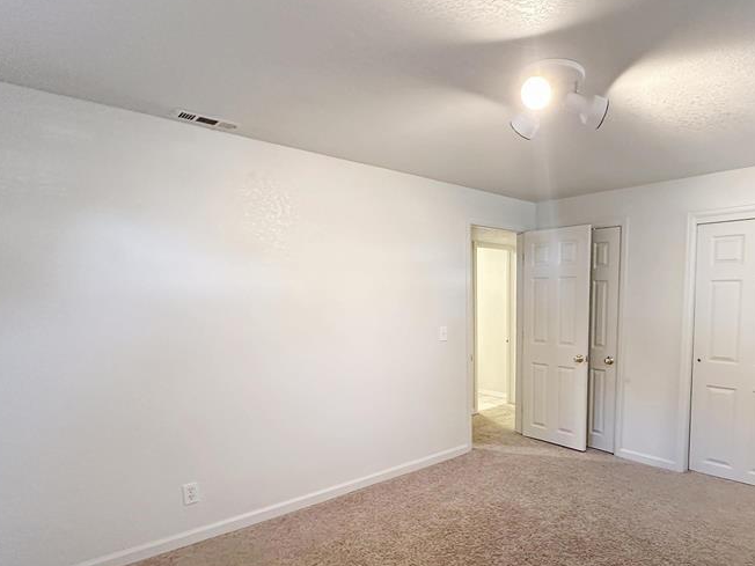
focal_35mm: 22
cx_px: 503
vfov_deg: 60.3
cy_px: 354
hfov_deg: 74.1
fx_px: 480
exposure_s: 1/60
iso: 400
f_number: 2.2
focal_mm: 2.22
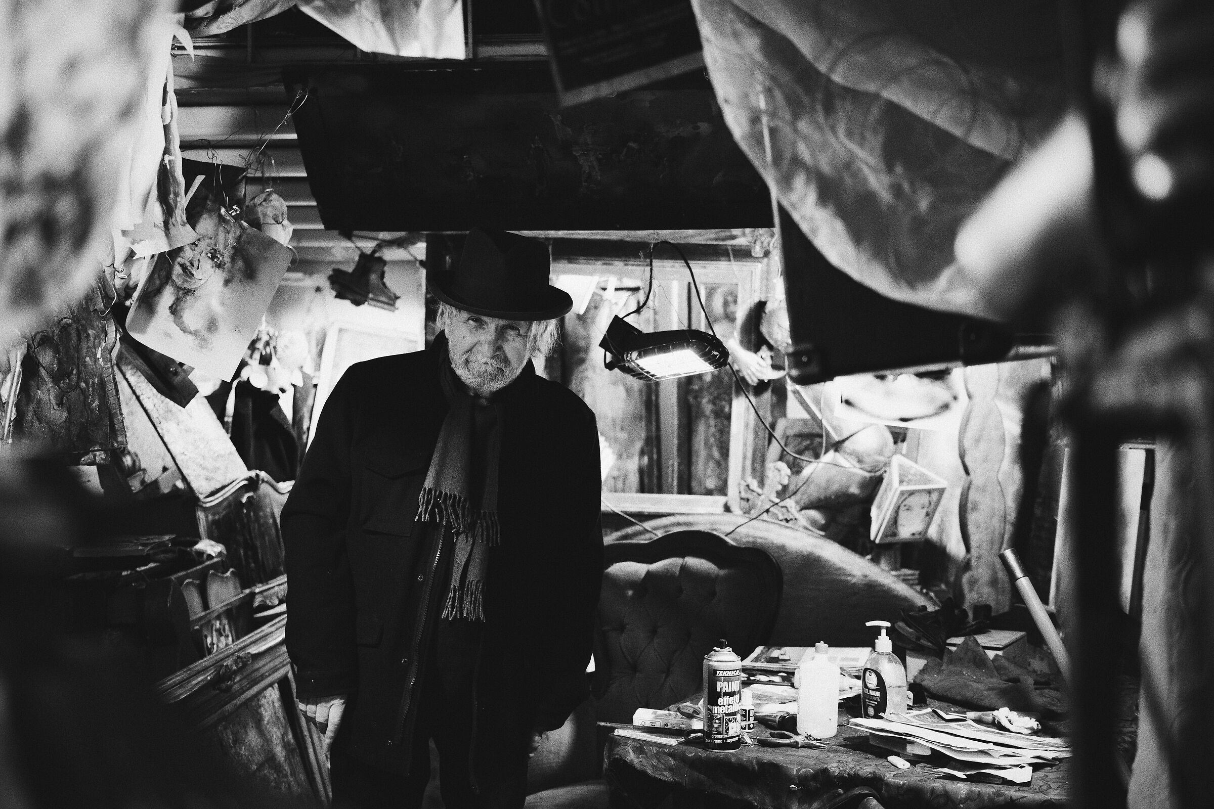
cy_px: 404
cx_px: 607
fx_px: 1180
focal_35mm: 35
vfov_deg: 37.9
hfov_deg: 54.4
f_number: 2.8
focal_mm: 35
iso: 1600
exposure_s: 1/60
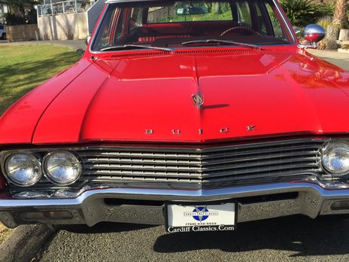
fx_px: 403
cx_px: 193
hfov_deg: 46.7
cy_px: 135
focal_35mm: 40
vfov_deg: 36.0
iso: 32
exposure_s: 1/879
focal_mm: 4.15
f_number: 2.2
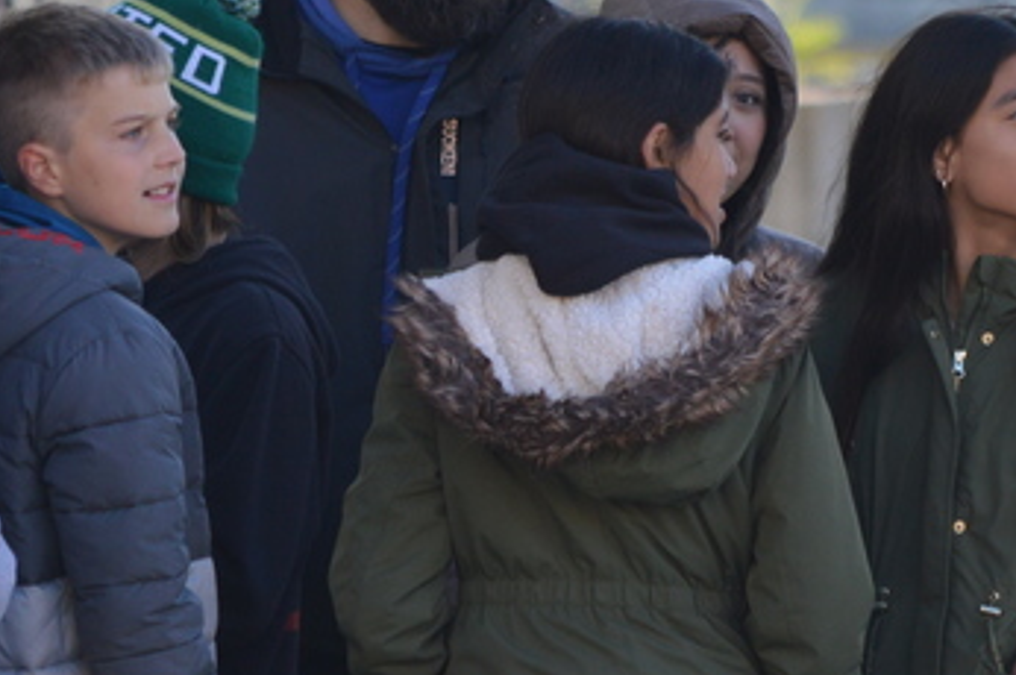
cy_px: 497
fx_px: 23162
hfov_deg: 2.5
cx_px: 599
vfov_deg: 1.7
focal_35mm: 821
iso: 360
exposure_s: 1/500
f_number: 5.6
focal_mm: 185
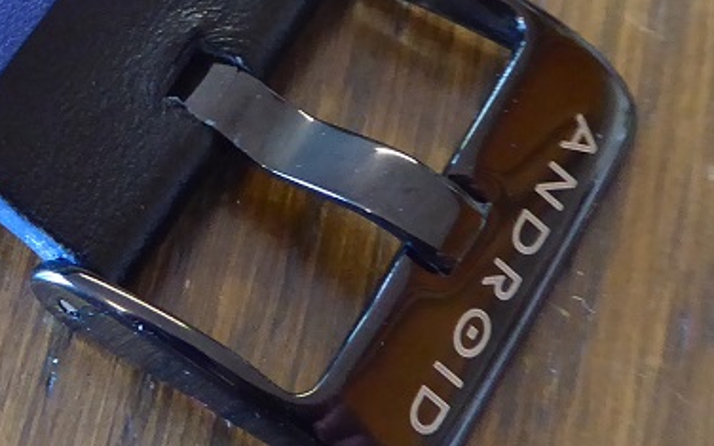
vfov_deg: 13.1
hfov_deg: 19.8
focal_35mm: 98
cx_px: -175
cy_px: -36
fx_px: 1907
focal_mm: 5
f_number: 3.5
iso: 400
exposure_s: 1/15
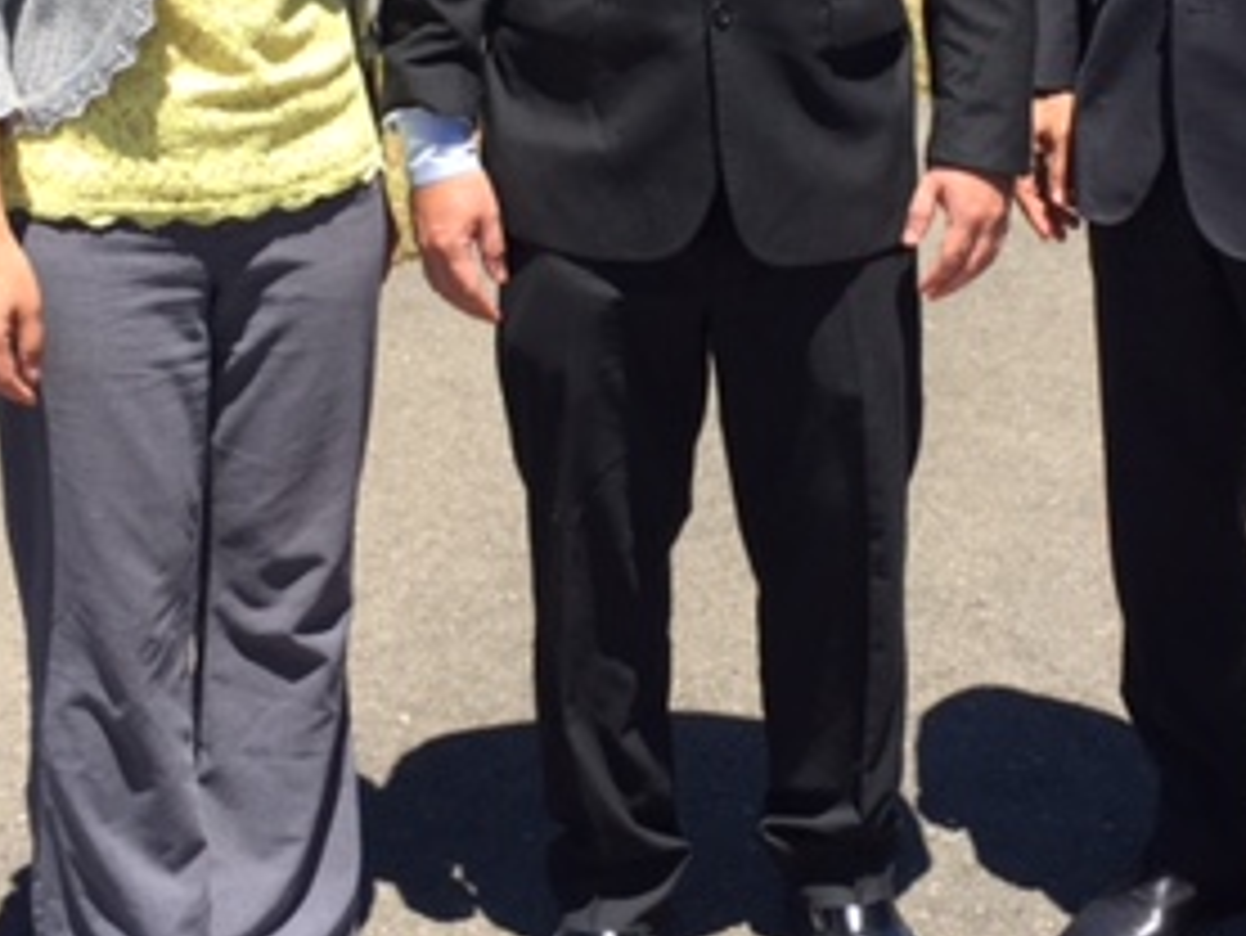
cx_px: 774
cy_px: 27
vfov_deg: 21.3
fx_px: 2413
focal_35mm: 67
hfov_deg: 28.9
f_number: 2.2
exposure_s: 1/1014
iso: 32
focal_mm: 4.15
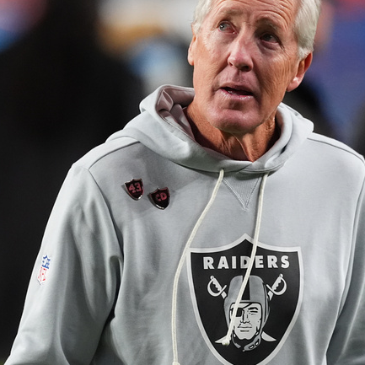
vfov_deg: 1.5
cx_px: 218
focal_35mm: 1206
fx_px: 14387
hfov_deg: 1.5
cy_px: 205
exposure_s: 1/1600
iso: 5000
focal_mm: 600
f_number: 5
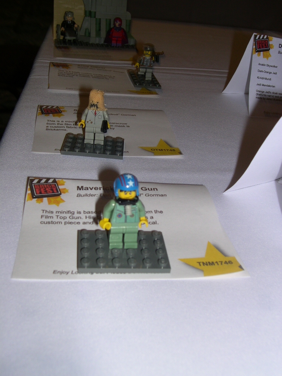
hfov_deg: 37.7
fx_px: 413
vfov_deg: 49.0
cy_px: 188
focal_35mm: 38
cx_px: 141
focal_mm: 8
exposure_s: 1/30
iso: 100
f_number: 7.6
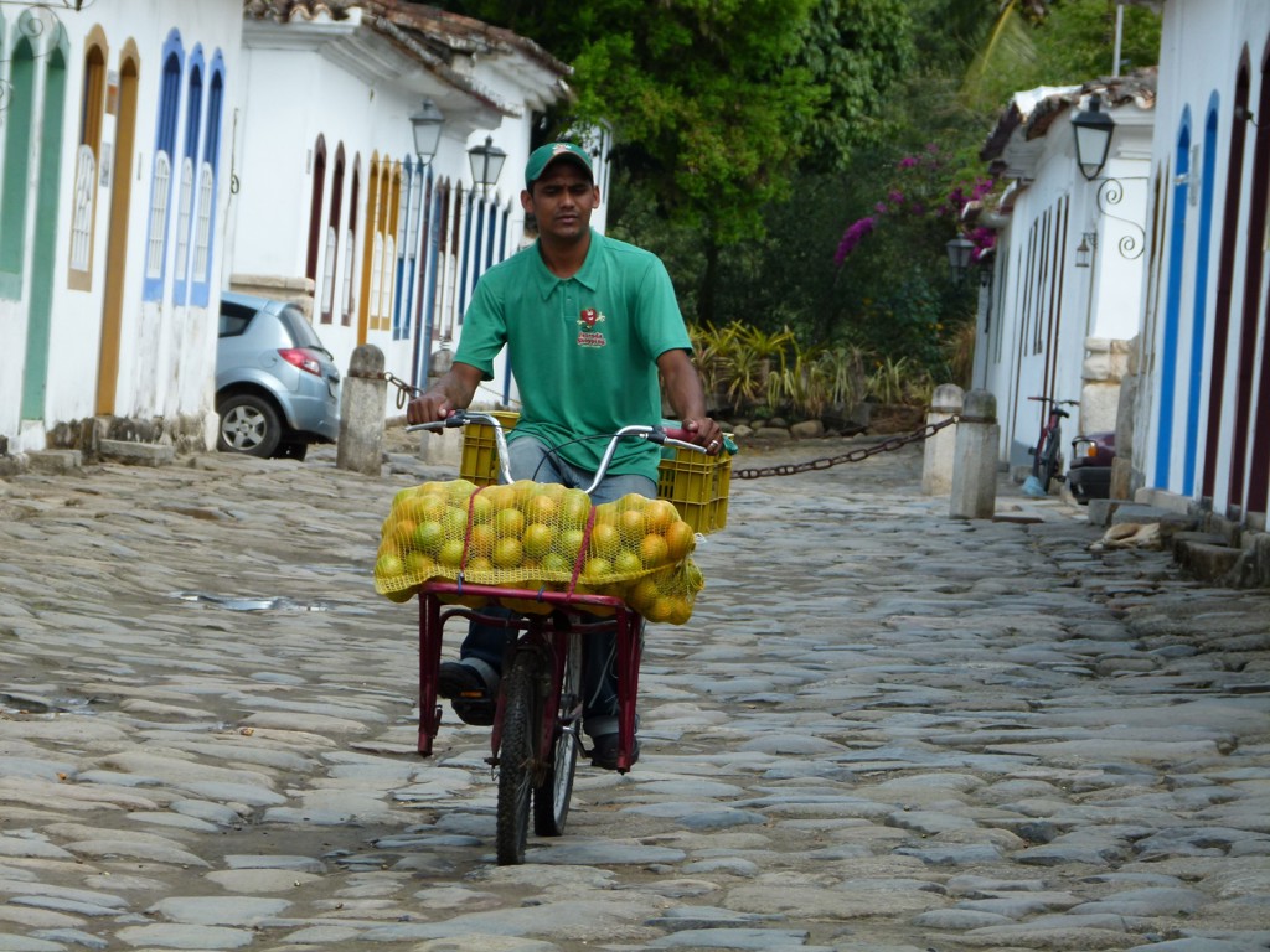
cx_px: 635
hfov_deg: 11.4
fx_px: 6347
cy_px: 476
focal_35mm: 173
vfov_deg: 8.6
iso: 100
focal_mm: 31.2
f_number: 4
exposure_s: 1/320
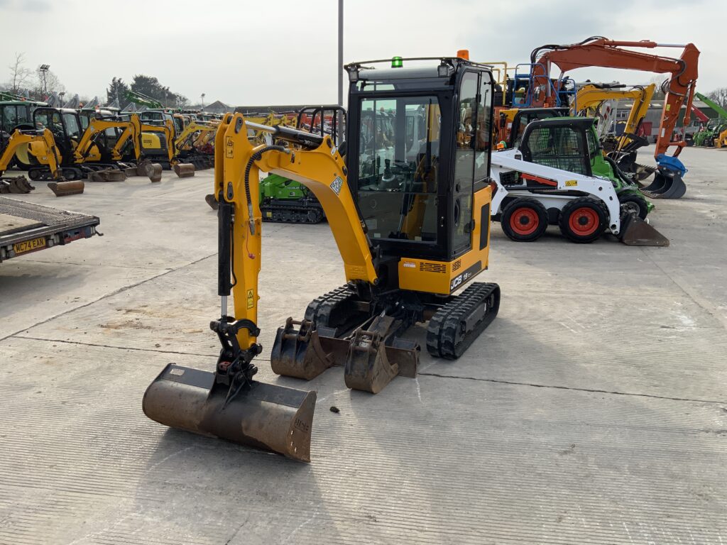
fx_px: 609
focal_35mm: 29
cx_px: 364
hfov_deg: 61.7
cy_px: 272
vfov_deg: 48.2
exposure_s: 1/978
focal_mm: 3
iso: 16
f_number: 1.8
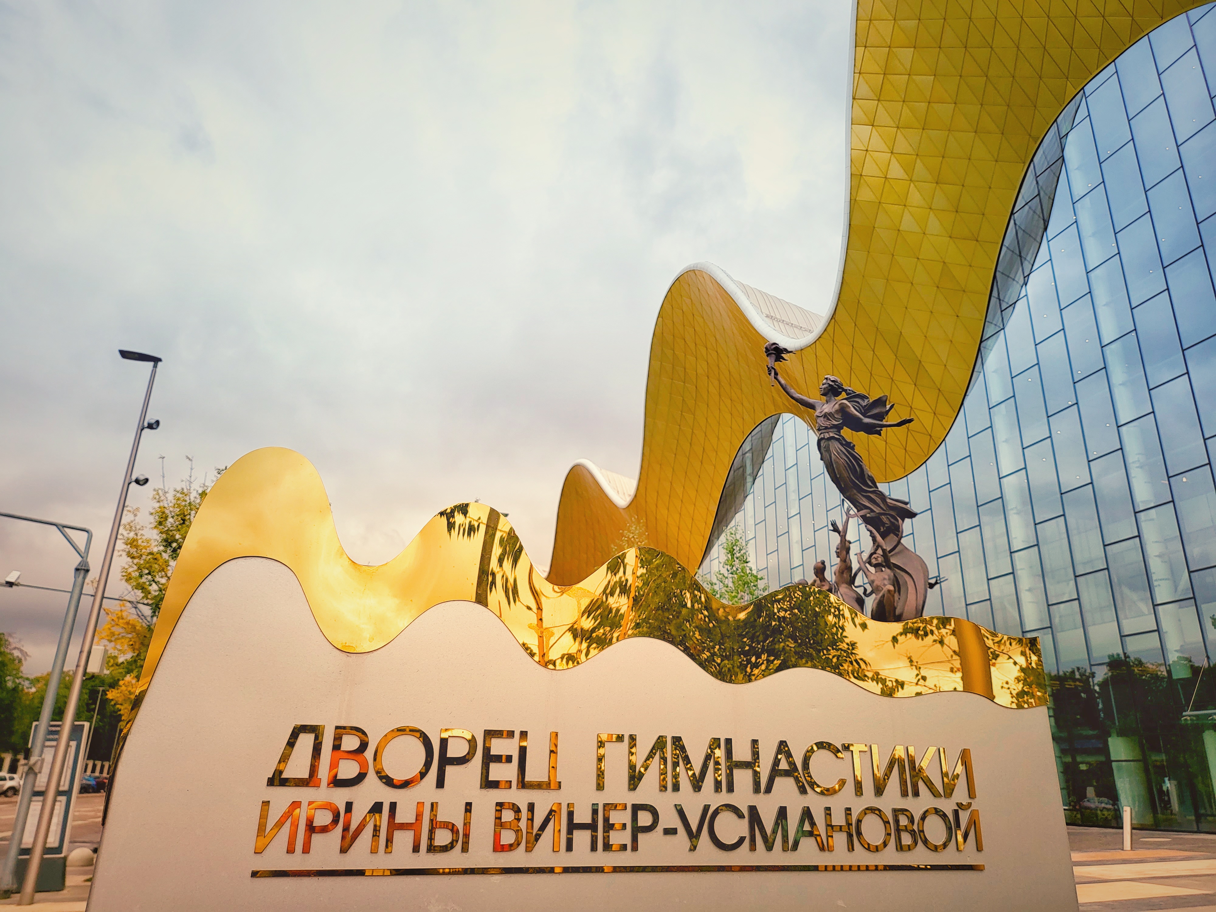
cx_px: 608
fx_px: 843
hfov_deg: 71.6
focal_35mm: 24
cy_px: 456
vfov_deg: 56.8
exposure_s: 1/1940
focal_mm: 5
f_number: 1.8
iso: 40
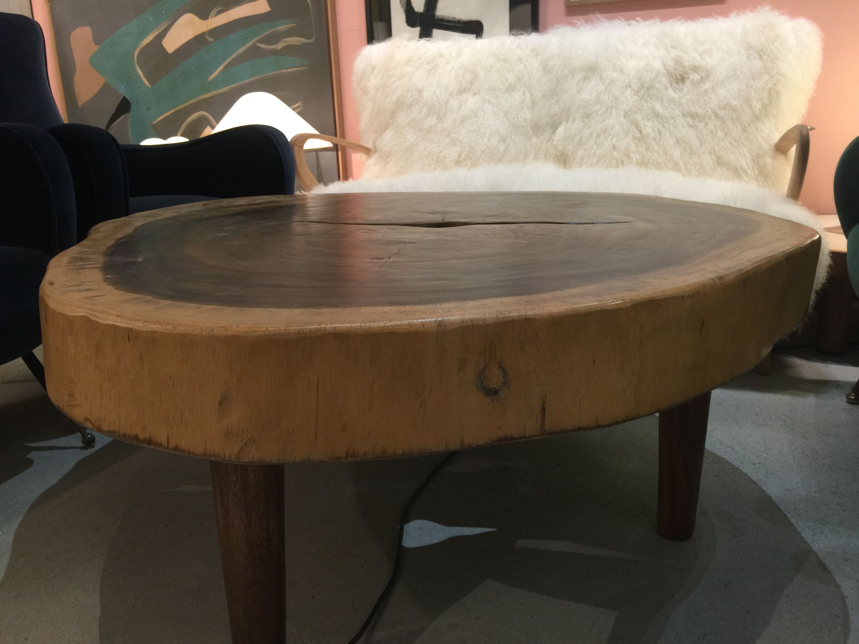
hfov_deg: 61.7
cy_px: 322
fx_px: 720
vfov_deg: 48.2
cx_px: 430
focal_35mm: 29
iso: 40
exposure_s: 1/17
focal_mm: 4.15
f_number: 2.2
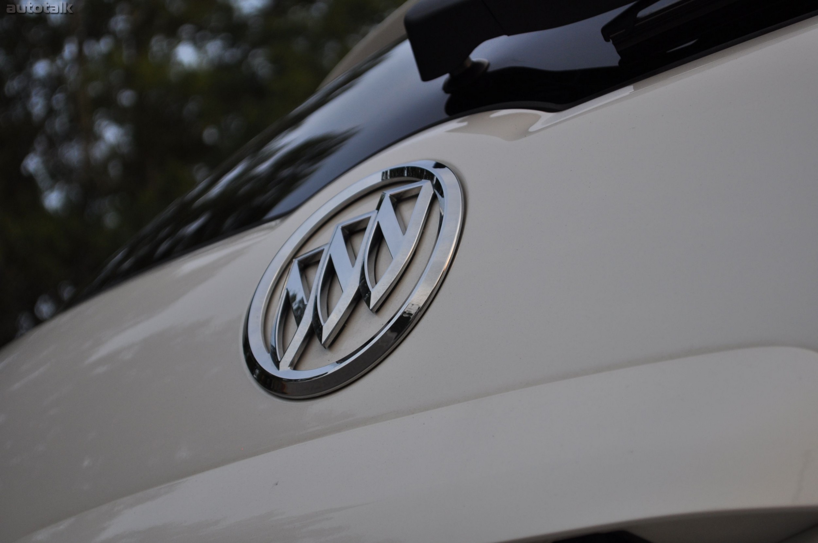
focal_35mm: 82
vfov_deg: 16.5
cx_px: 409
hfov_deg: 24.6
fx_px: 1872
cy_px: 272
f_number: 5.6
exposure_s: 1/125
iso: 320
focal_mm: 55
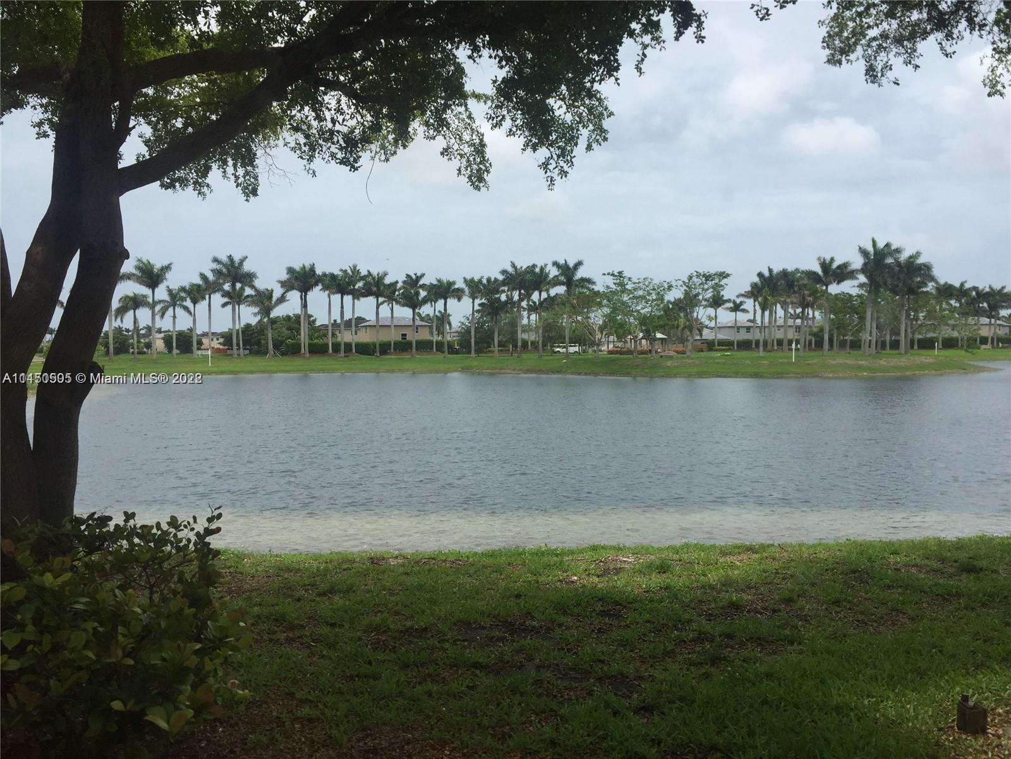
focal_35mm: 29
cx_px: 506
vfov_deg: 48.2
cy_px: 380
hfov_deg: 61.7
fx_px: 847
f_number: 2.2
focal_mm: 4.15
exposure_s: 1/3968
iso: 32
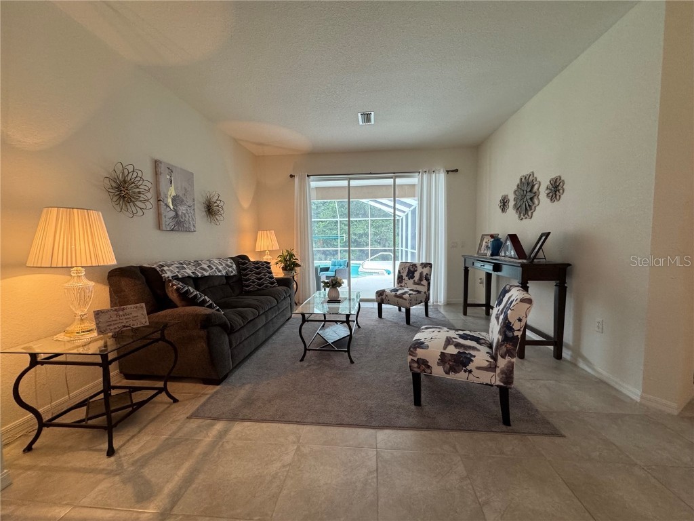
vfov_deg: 85.7
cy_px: 260
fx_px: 281
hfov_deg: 102.1
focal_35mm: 14
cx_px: 347
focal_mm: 2.22
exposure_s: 1/120
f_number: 2.2
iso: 250
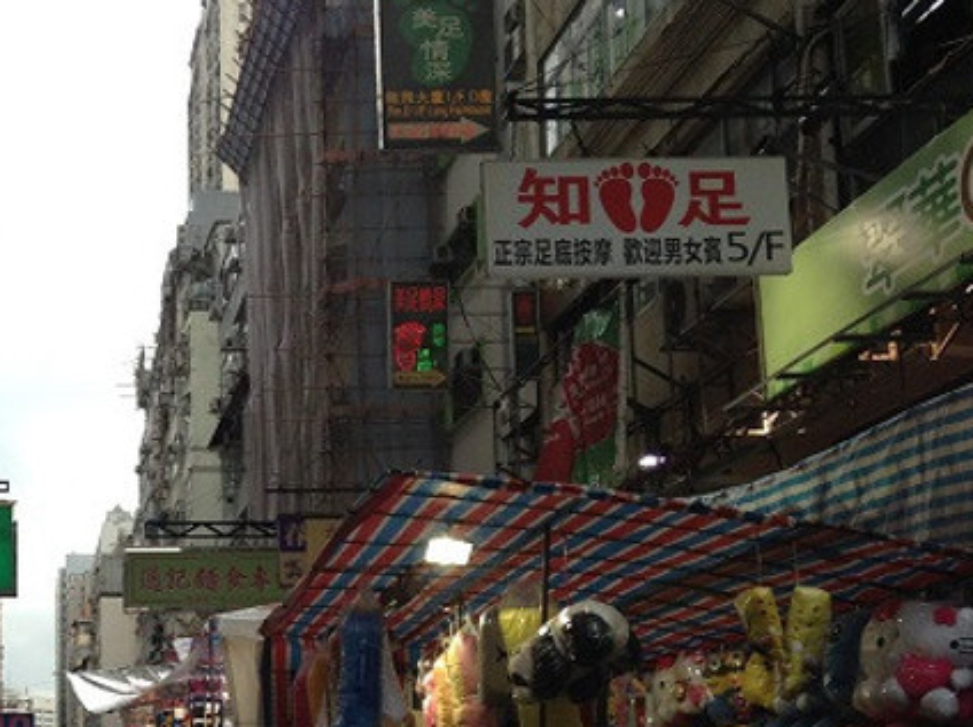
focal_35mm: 60
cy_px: 643
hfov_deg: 30.8
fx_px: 1685
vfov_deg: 23.8
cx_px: 108
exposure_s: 1/120
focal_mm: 4.12
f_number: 2.4
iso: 64
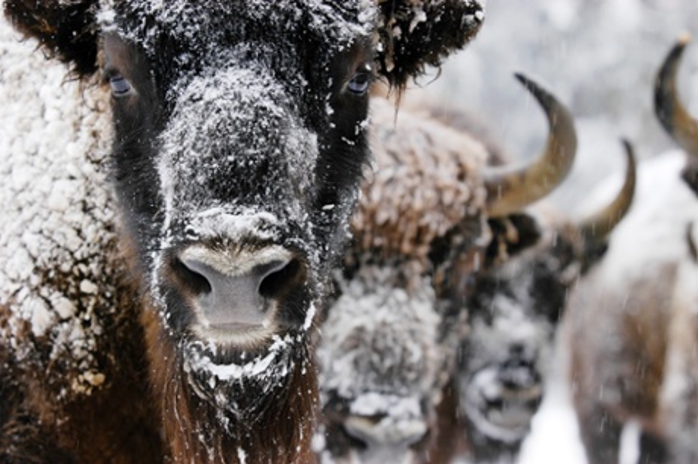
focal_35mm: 138
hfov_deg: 14.9
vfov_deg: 9.9
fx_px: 2674
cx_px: 349
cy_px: 232
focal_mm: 92
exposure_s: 1/90
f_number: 4
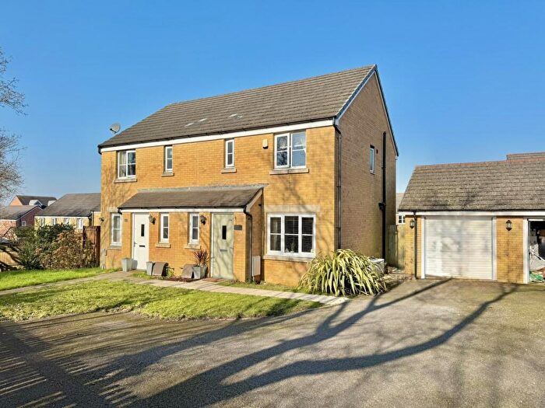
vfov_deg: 56.8
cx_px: 272
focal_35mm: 24
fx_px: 378
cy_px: 204
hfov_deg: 71.6
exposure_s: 1/3802
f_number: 1.78
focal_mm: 6.76
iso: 80
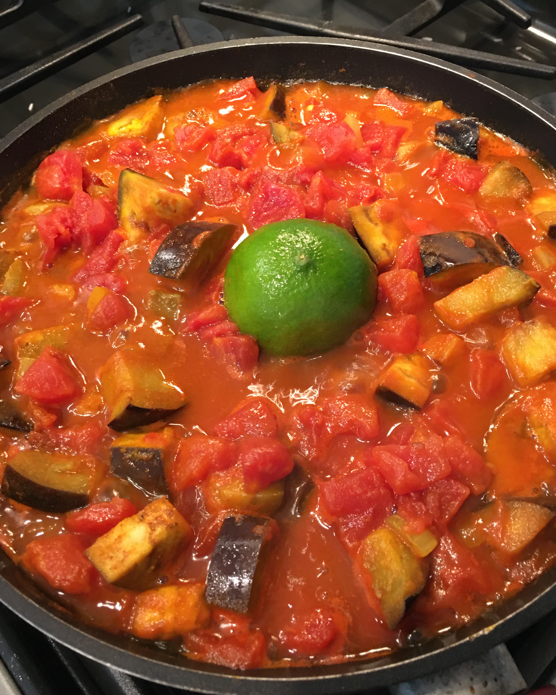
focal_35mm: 31
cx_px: 276
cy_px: 328
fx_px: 638
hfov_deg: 47.1
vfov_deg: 57.1
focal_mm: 4.15
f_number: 2.2
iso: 200
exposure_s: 1/15
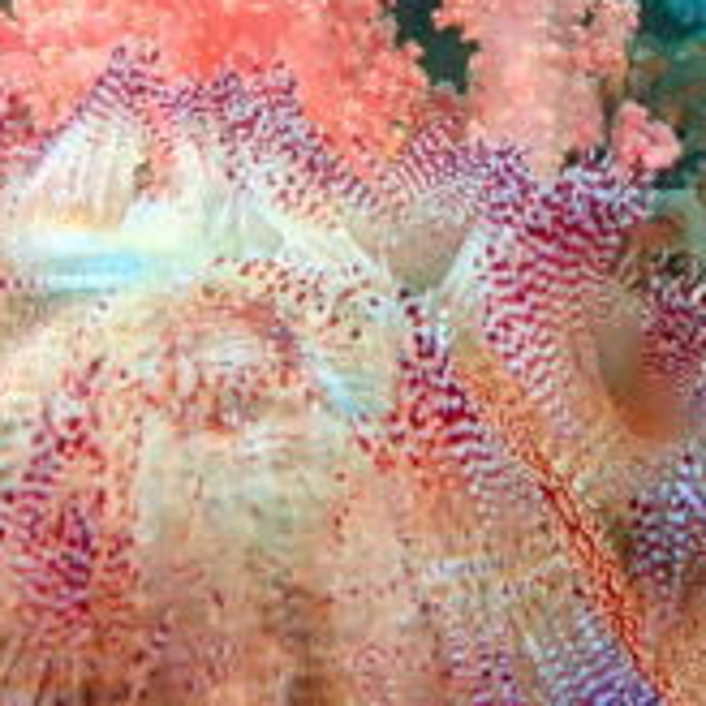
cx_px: 594
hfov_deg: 14.3
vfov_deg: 14.0
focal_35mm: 121
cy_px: -127
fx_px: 2792
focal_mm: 5.79
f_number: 3.2
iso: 200
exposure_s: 1/80
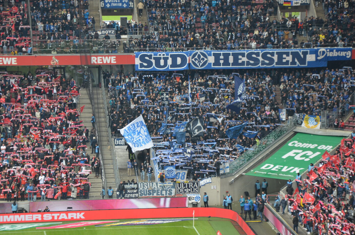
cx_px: 174
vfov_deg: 7.7
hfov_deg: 11.6
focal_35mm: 178
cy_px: 114
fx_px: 1747
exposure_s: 1/250
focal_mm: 105
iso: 500
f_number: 5.6
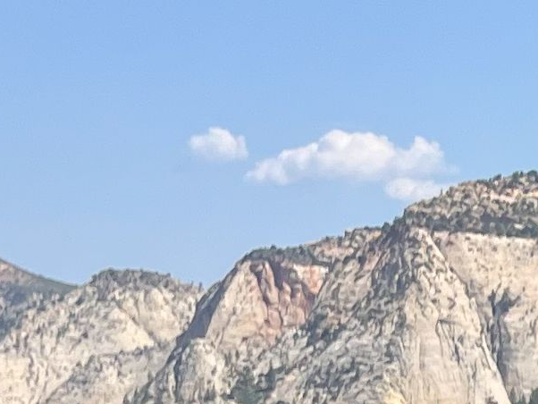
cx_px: 1420
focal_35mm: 174
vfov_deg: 8.4
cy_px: 508
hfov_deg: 9.6
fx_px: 2705
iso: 50
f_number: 1.6
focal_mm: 5.1
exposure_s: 1/4016
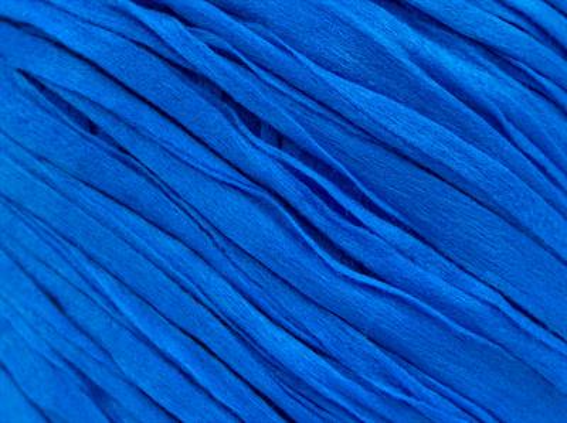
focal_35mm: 84
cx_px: 284
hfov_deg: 23.3
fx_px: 1374
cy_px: 212
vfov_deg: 17.5
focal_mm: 17.25
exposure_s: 1/41.1
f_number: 2.9
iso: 200
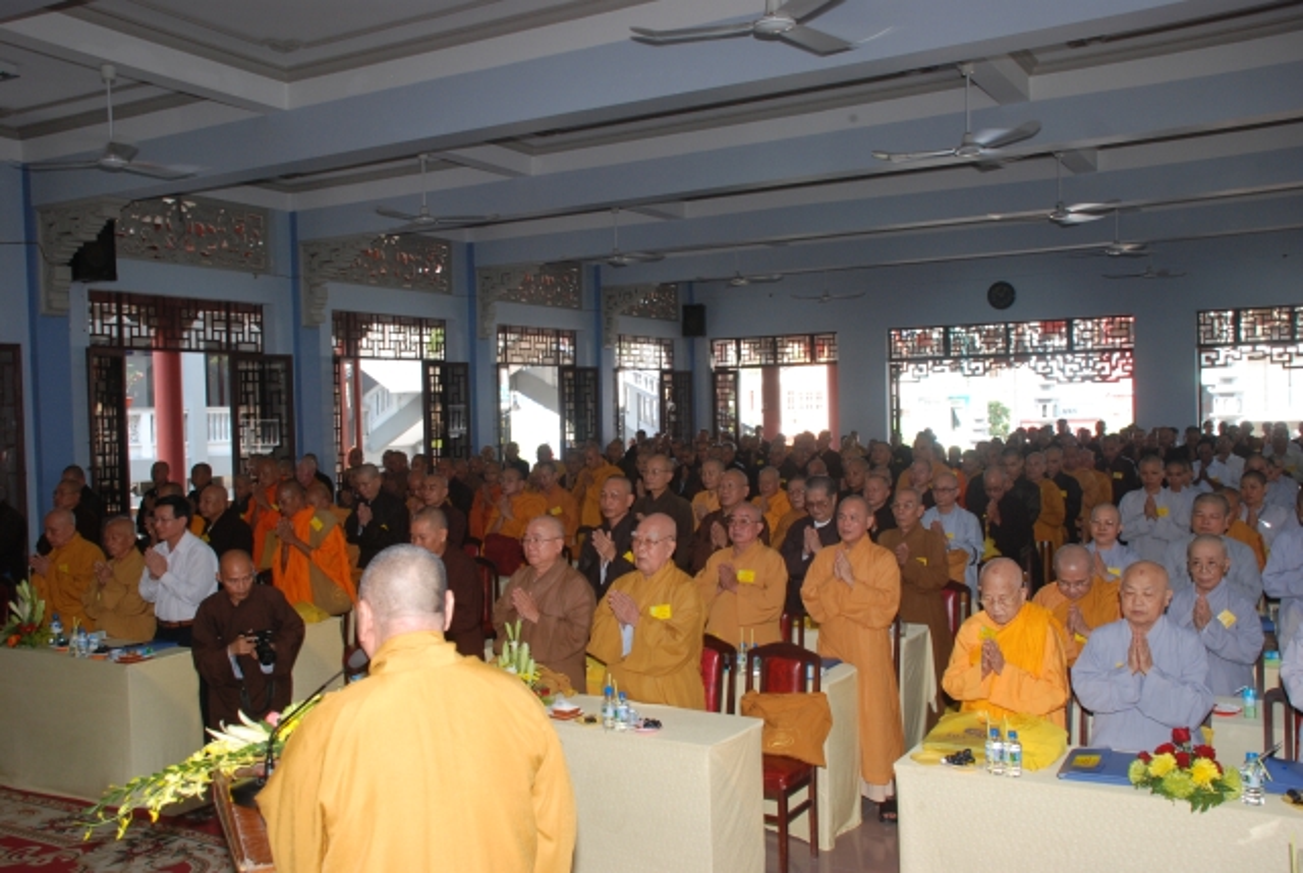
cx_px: 652
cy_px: 436
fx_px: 1196
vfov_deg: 40.1
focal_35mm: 33
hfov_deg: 57.1
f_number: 5.6
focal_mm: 22
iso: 400
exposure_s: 1/45
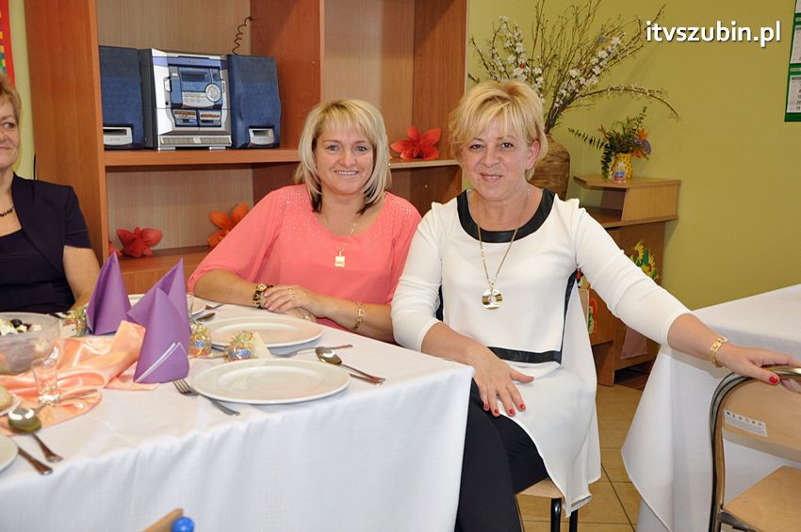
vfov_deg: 29.8
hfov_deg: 43.6
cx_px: 400
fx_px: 1000
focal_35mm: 45
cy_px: 266
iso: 800
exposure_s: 1/60
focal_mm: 30
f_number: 5.6
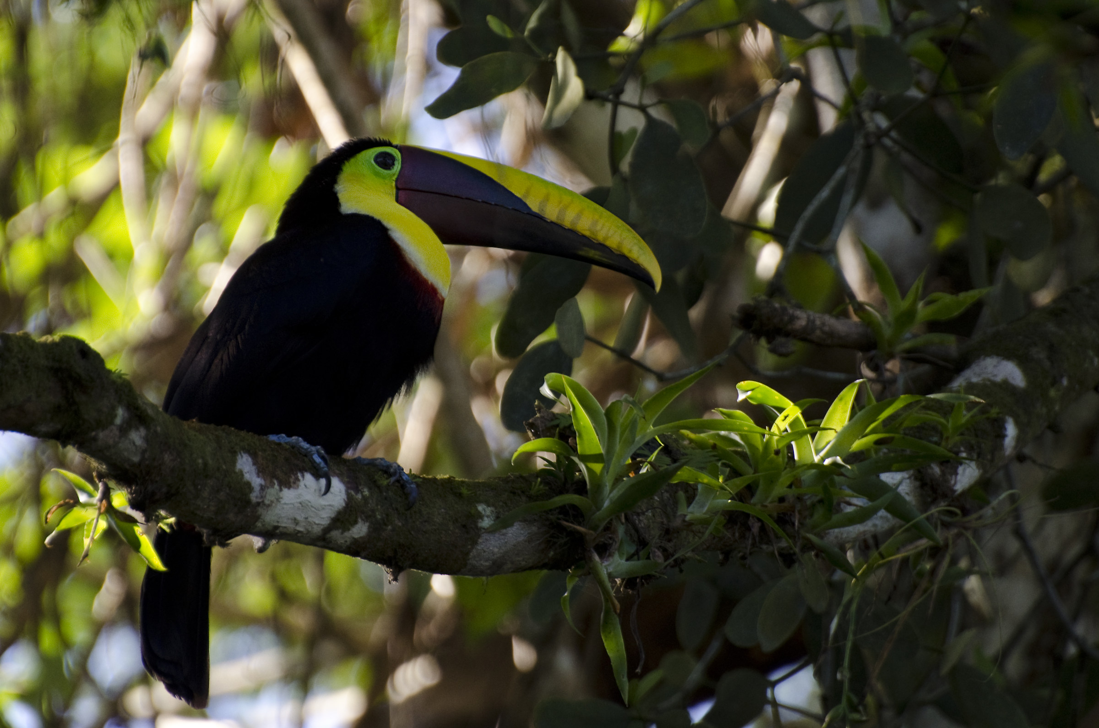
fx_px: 12337
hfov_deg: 5.1
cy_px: 364
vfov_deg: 3.4
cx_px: 550
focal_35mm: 405
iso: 400
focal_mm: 270
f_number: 5.6
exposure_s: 1/250
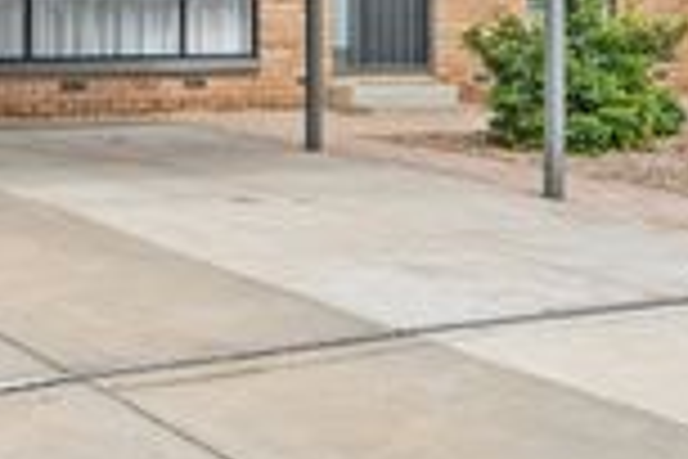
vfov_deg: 16.1
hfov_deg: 24.3
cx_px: 189
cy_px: -2
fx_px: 1586
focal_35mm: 83
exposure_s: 1/500
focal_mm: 27
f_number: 8
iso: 200
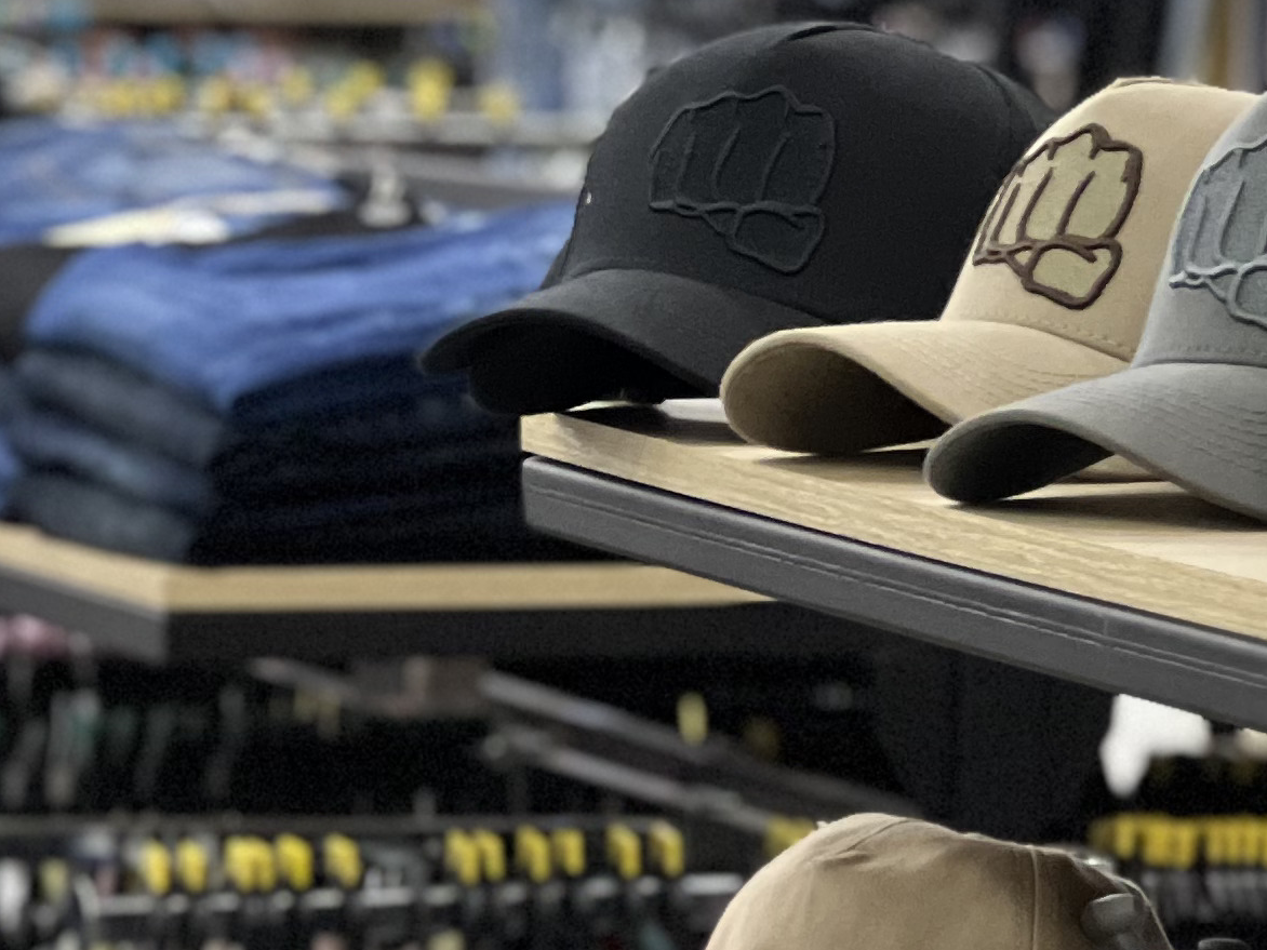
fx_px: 9699
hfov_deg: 7.5
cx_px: 492
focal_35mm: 265
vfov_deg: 5.6
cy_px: 707
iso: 400
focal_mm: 9
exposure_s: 1/30
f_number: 2.8
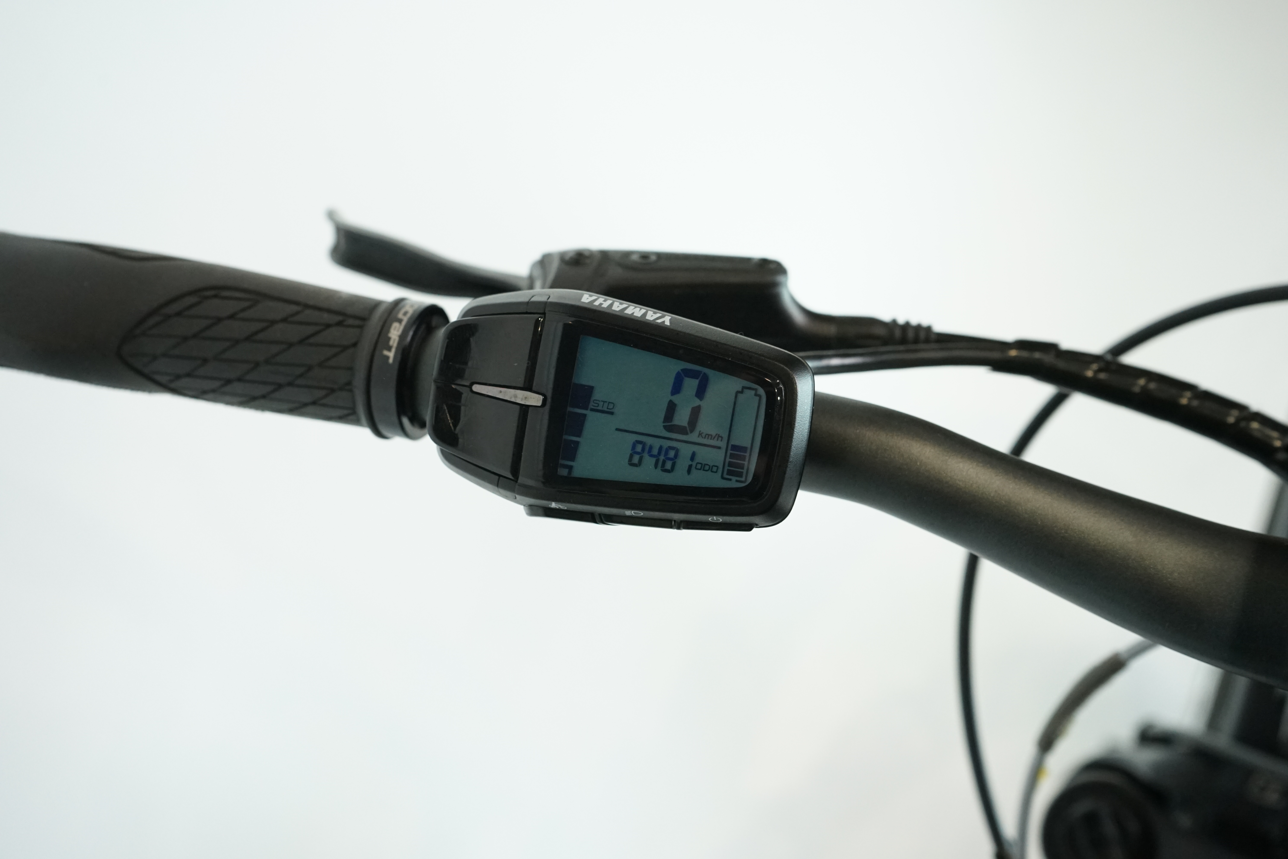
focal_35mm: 43
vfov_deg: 31.2
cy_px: 430
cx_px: 644
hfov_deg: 45.4
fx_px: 1538
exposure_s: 1/200
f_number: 6.3
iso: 2500
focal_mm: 43
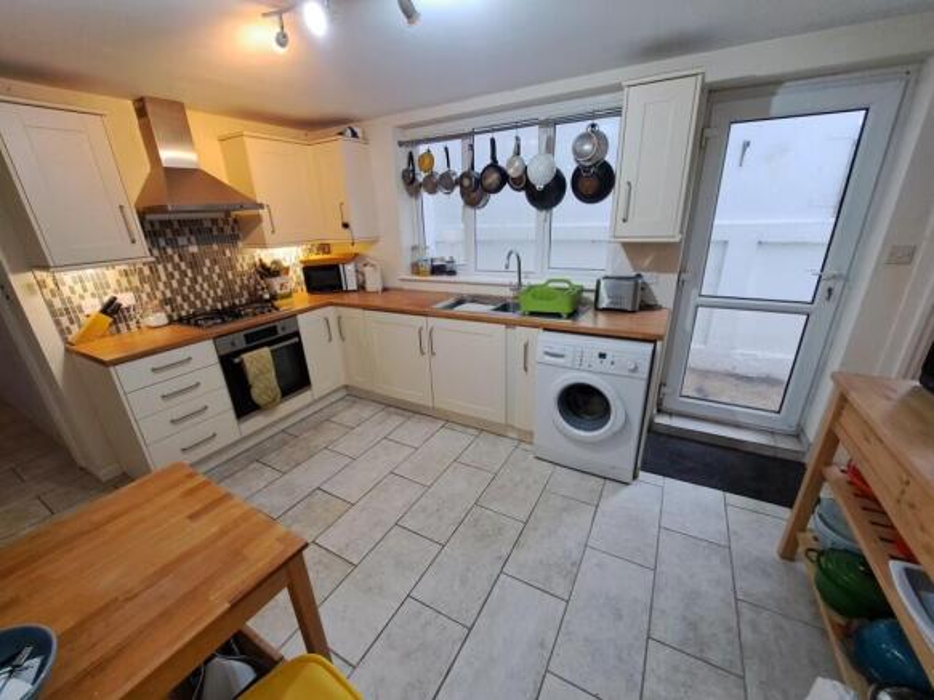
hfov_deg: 106.2
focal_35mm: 13
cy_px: 350
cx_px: 467
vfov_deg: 89.9
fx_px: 351
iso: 160
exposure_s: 1/50
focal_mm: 1.74
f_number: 2.2
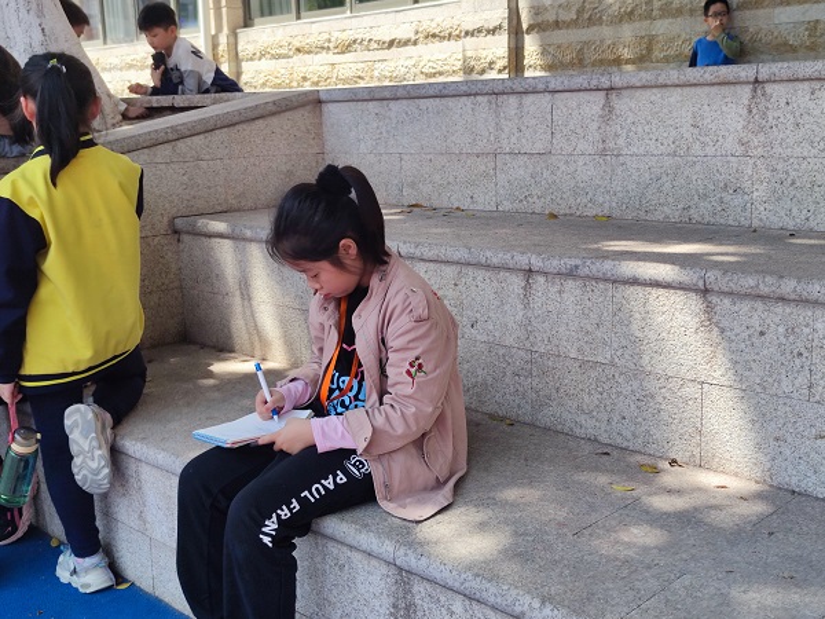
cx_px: 412
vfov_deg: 36.8
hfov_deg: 47.9
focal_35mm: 39
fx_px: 929
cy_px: 310
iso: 50
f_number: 1.69
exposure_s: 1/850
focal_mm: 6.72
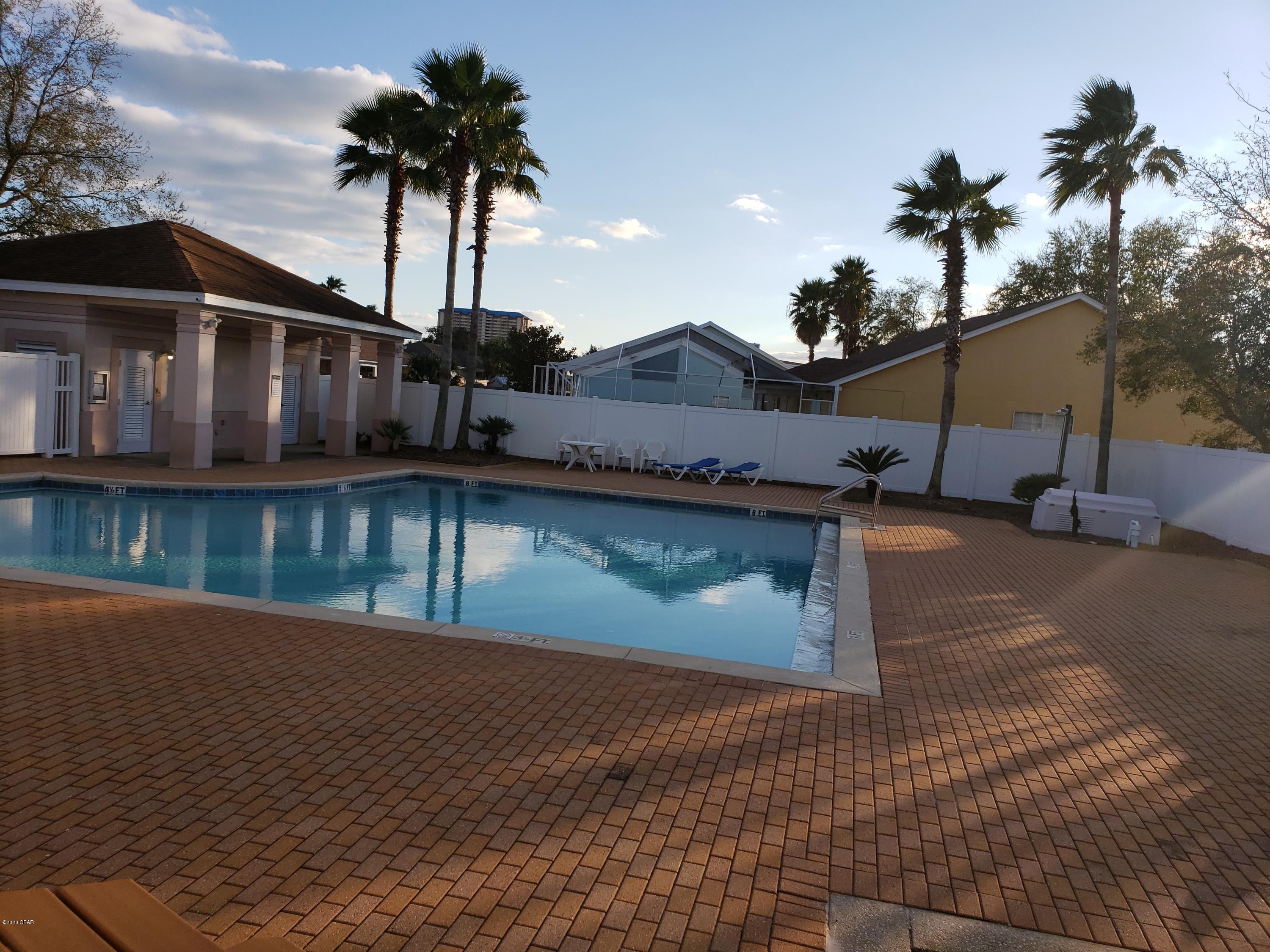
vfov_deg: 53.1
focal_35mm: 26
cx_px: 635
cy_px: 476
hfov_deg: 67.3
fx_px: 954
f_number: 2.4
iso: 50
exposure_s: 1/1038
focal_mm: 4.3
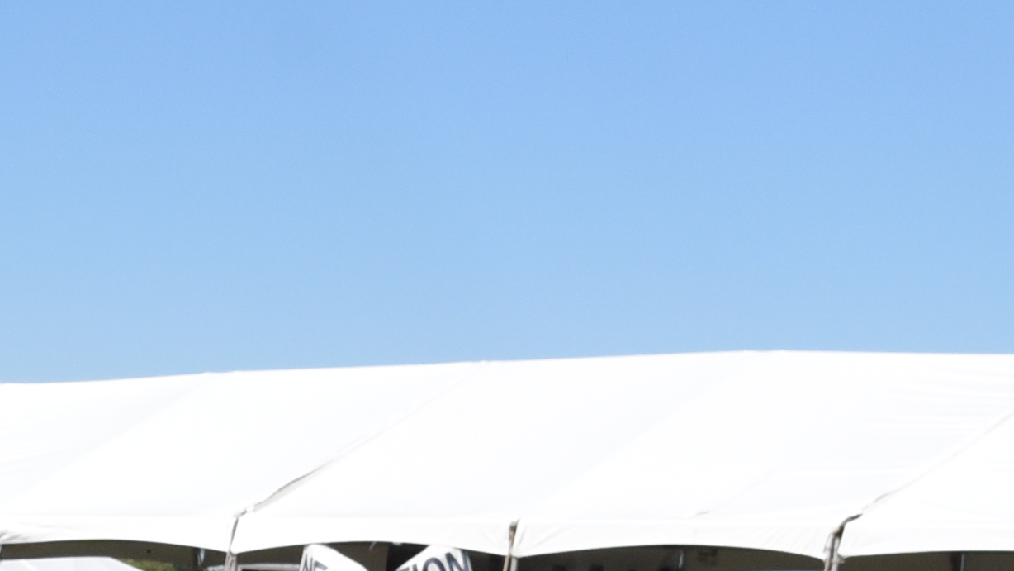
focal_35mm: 154
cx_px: -622
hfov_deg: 13.0
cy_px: 1237
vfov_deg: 7.5
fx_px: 4141
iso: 1000
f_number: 7.1
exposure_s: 1/3200
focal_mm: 30
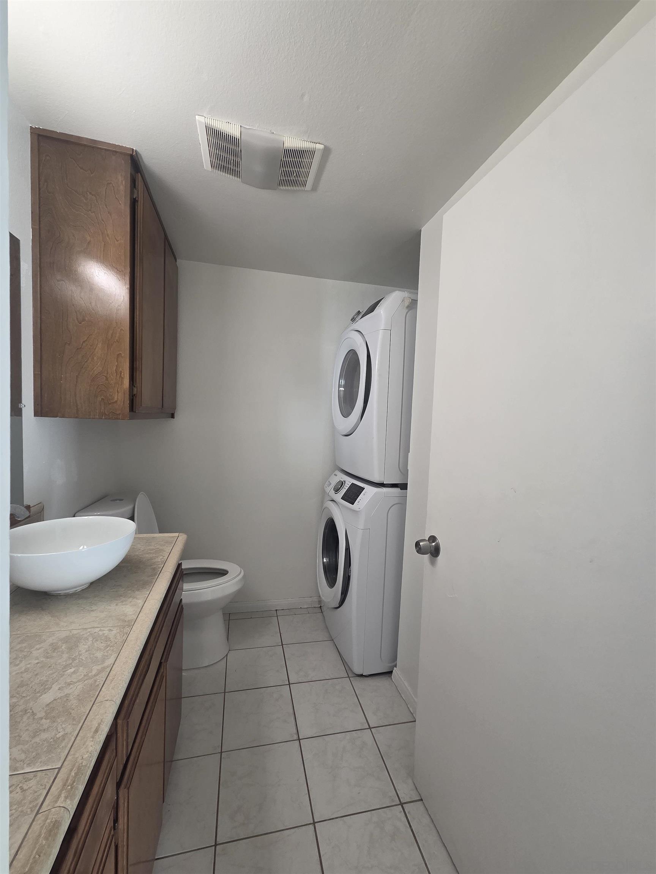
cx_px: 328
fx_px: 328
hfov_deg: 89.9
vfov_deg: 106.2
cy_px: 437
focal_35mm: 13
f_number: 2.2
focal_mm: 2.2
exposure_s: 1/120
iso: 160
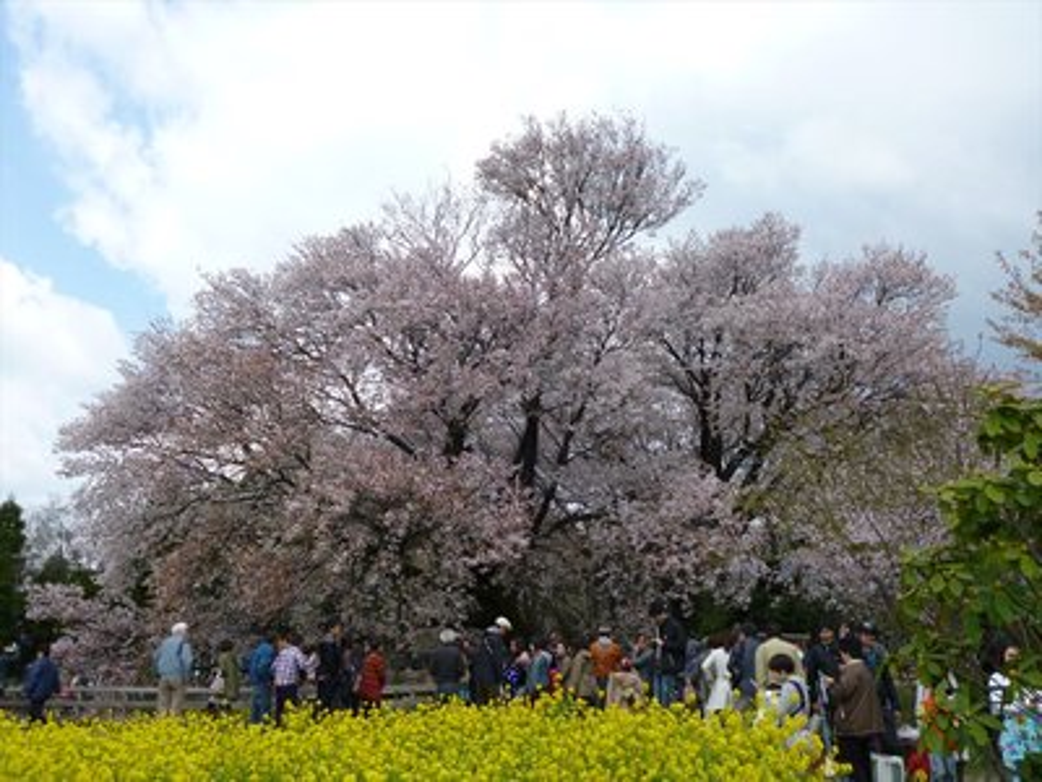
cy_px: 391
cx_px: 521
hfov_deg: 56.8
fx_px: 963
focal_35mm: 32
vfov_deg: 44.2
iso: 100
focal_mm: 5.7
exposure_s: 1/800
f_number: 2.9
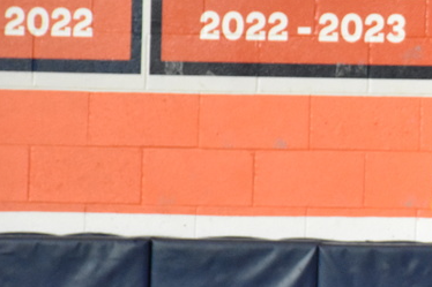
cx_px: 568
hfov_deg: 4.3
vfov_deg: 2.9
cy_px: 150
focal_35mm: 477
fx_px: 5721
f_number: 5.6
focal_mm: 116
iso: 6400
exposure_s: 1/500
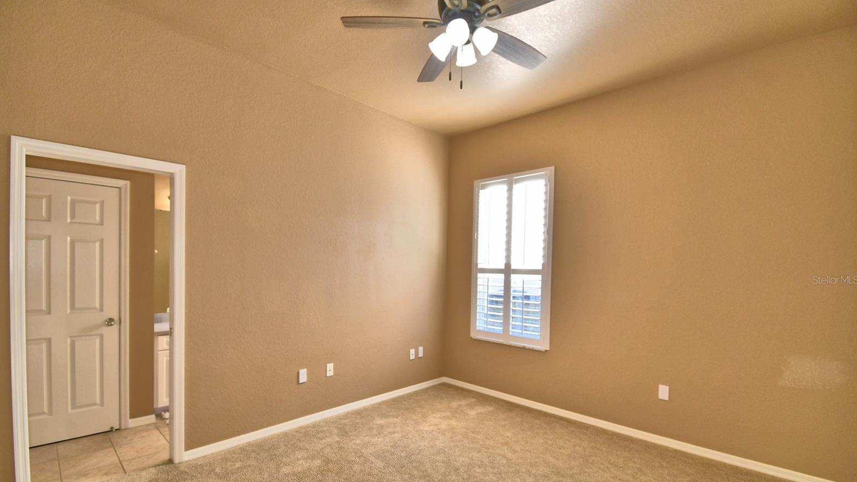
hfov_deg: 99.4
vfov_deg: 66.7
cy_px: 280
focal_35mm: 16
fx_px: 364
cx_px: 424
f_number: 4.5
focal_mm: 10
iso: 200
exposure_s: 1/60
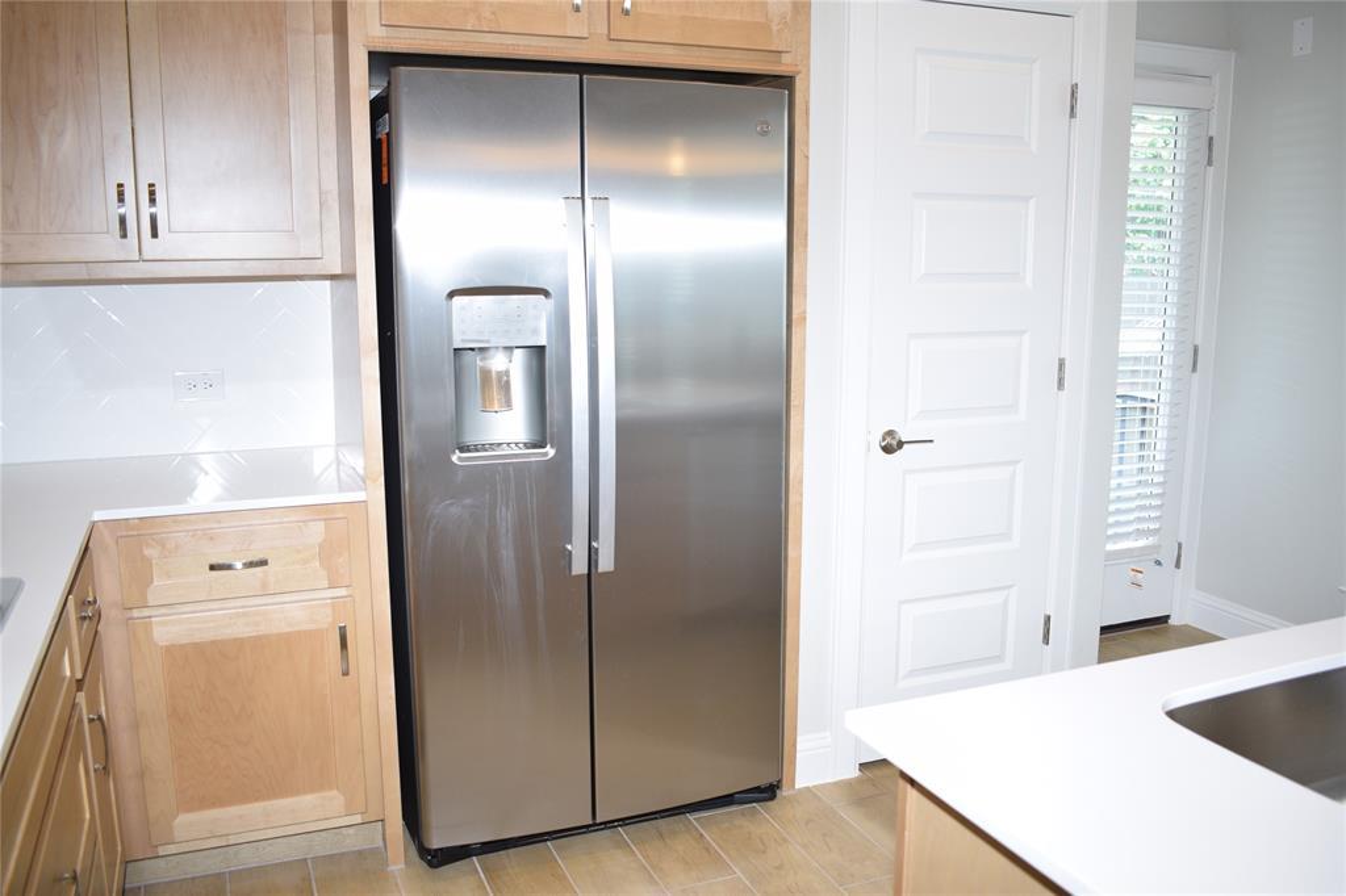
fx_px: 1121
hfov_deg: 61.9
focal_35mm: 30
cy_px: 448
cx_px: 673
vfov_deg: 43.6
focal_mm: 20
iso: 400
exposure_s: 1/60
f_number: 4
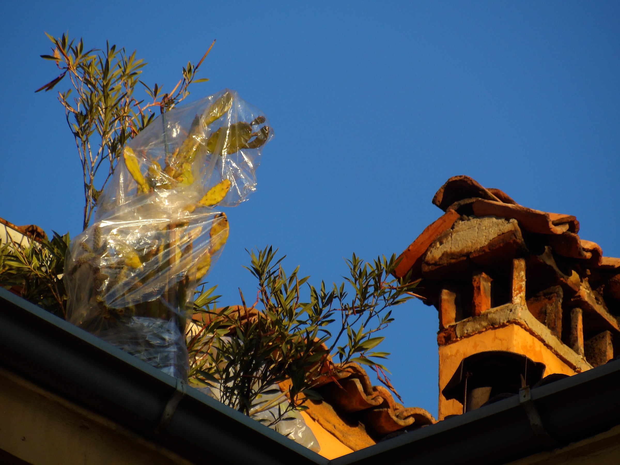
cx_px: 310
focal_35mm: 512
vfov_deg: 2.9
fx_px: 9170
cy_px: 232
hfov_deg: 3.9
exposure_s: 1/280
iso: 100
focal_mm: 91.8
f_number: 4.1
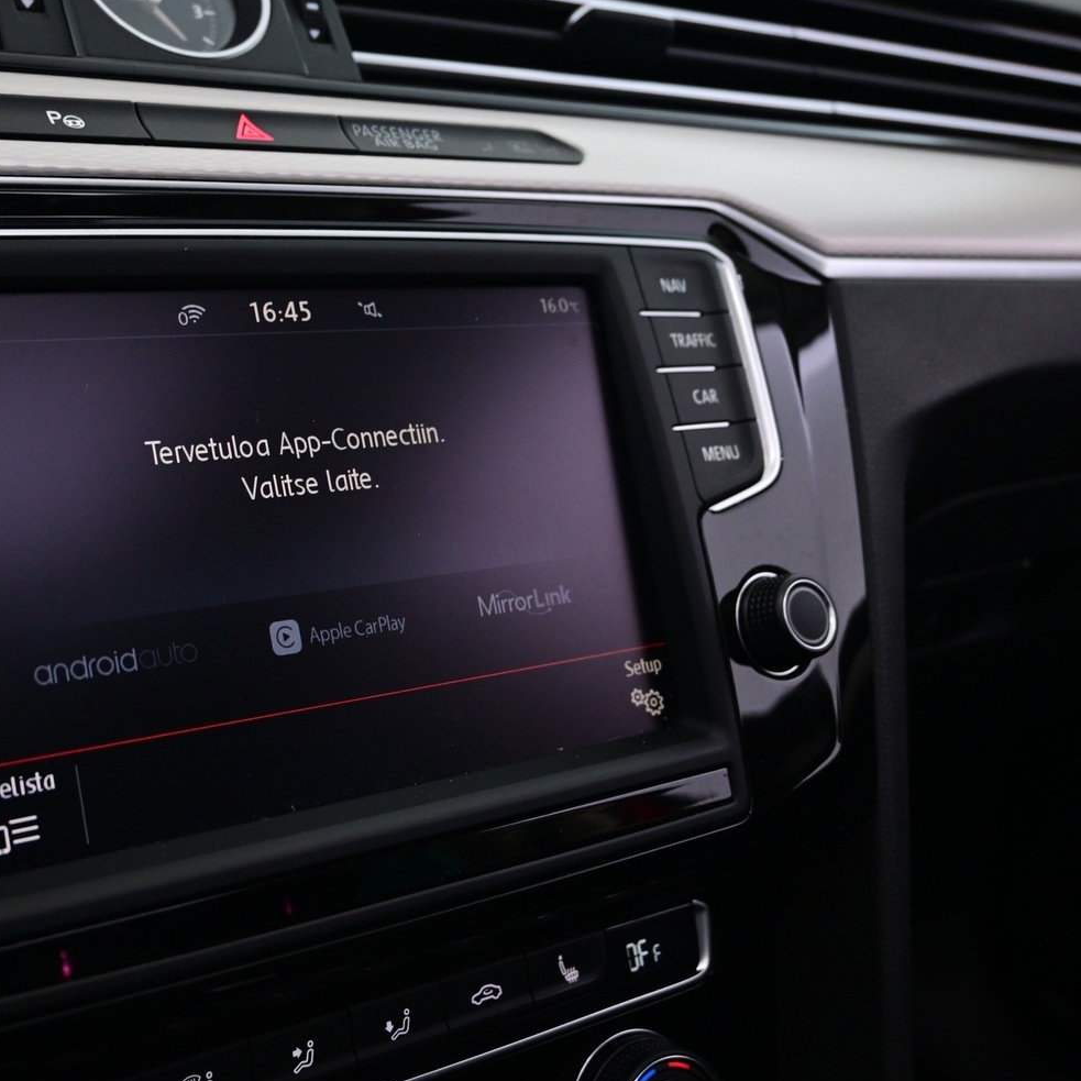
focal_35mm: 42
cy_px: 503
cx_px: 302
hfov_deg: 39.2
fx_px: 1484
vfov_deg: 40.0
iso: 1250
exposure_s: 1/30
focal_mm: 20
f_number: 3.8
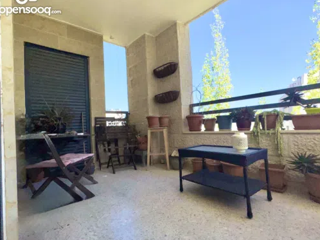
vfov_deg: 71.5
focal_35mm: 18
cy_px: 123
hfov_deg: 87.8
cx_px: 157
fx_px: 166
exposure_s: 1/2985
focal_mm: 2.22
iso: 32
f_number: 2.2
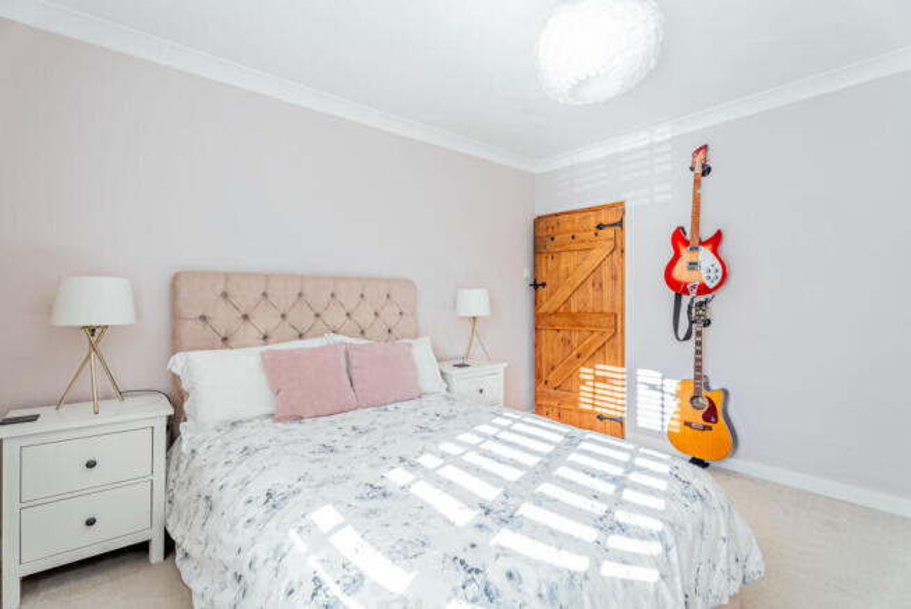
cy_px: 304
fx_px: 405
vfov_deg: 73.8
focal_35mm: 16
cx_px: 456
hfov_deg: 96.7
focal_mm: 16
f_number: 8
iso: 160
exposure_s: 1/60
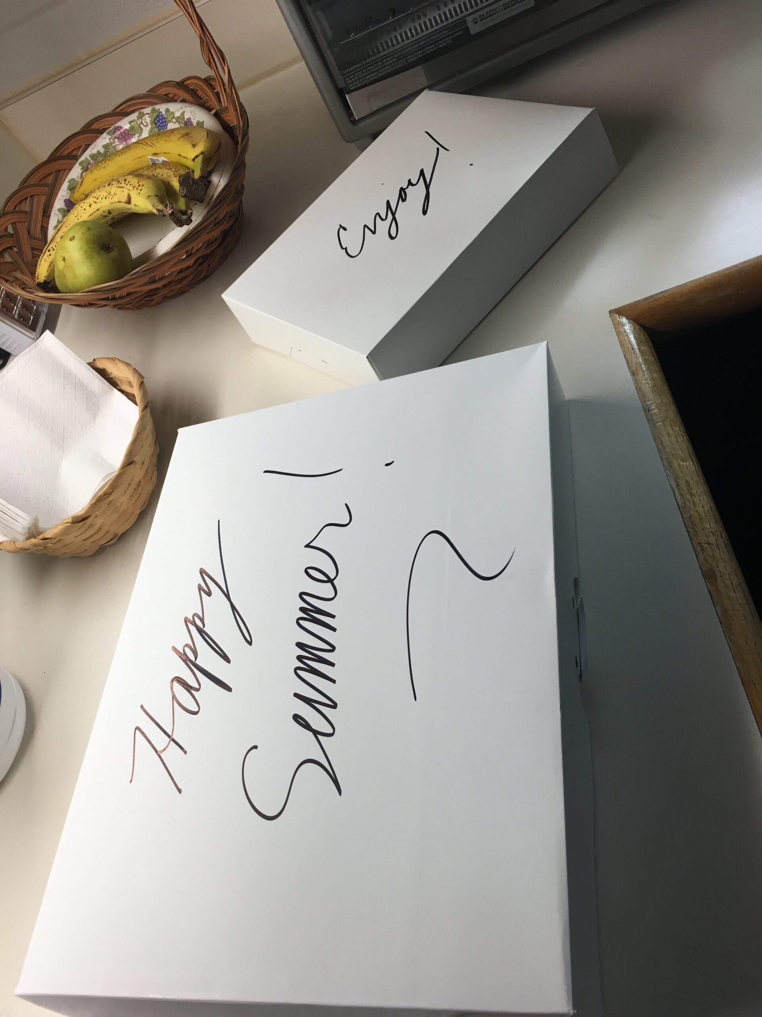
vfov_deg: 61.7
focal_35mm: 29
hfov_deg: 48.2
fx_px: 851
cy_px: 508
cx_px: 381
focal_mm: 4.15
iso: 25
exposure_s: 1/40
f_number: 2.2
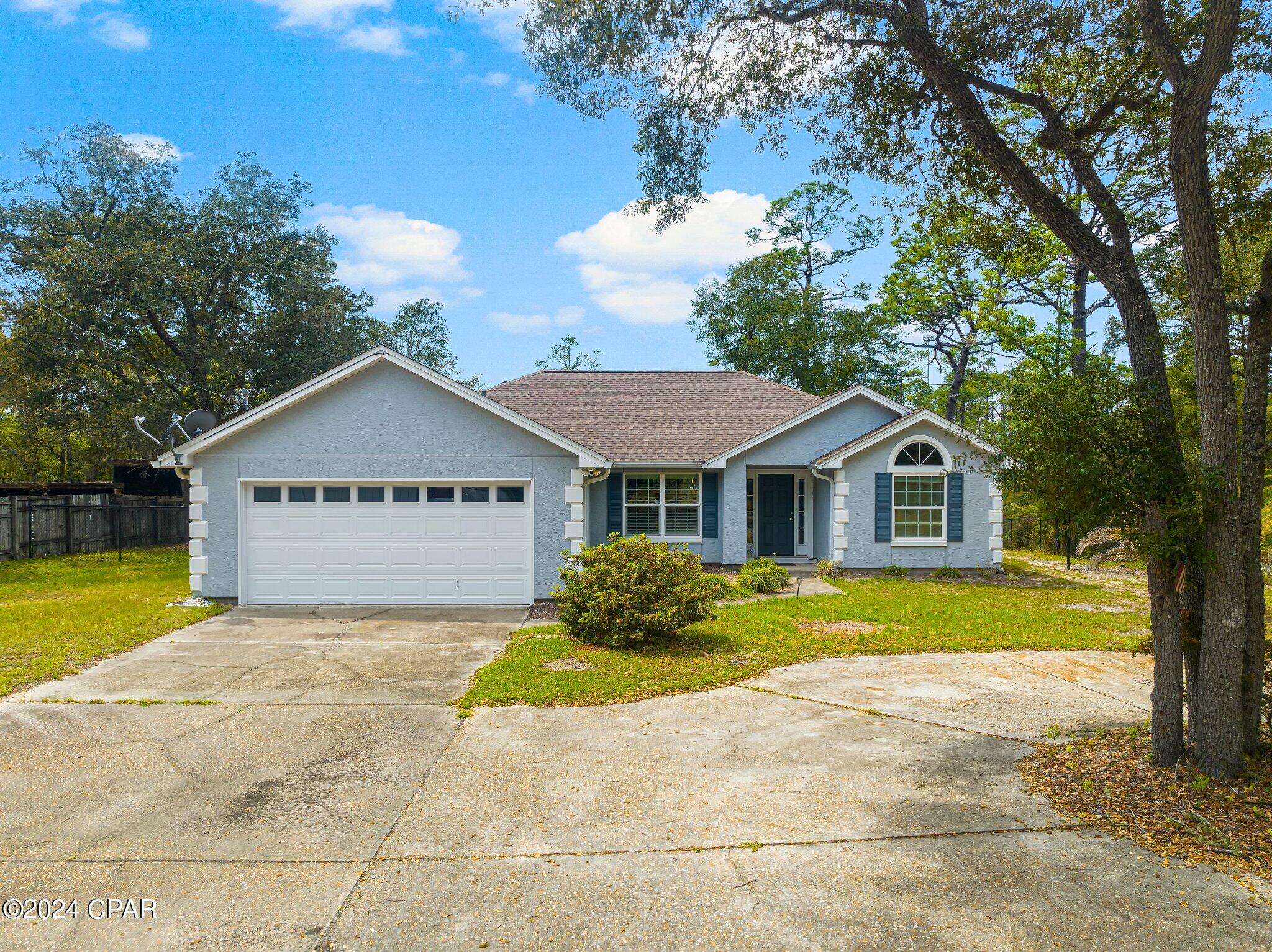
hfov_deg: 71.6
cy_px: 476
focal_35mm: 24
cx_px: 636
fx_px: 881
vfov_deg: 56.8
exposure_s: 1/500
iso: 120
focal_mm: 12.29
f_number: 2.8
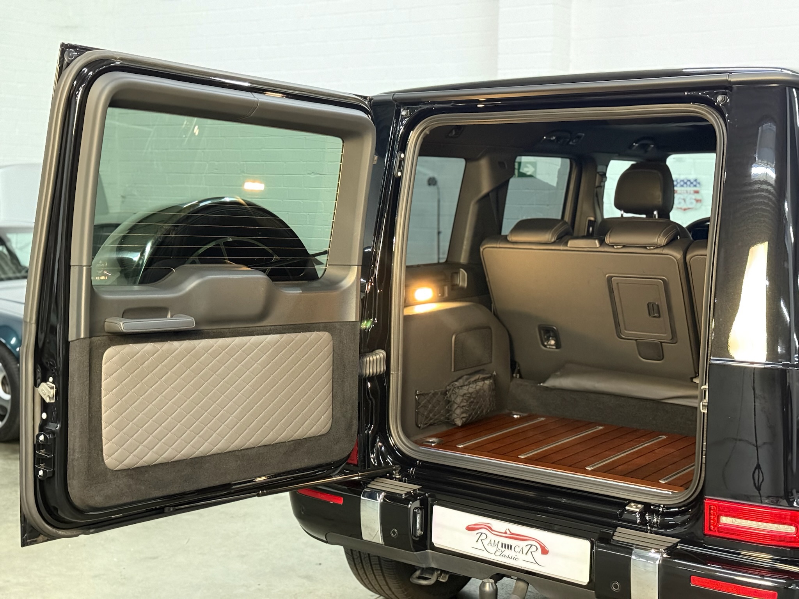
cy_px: 300
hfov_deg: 39.7
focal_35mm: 48
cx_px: 400
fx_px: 1108
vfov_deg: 30.3
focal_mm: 6.76
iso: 1000
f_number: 1.78
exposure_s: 1/17
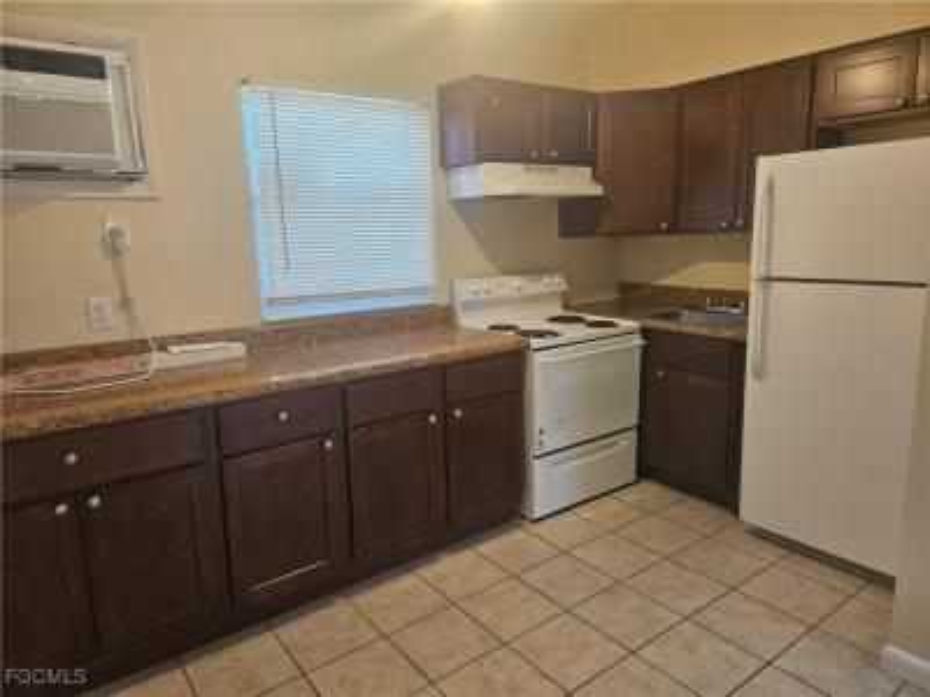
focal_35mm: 23
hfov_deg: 73.9
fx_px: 618
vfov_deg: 58.9
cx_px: 465
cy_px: 348
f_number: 1.8
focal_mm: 5.4
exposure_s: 1/120
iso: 250
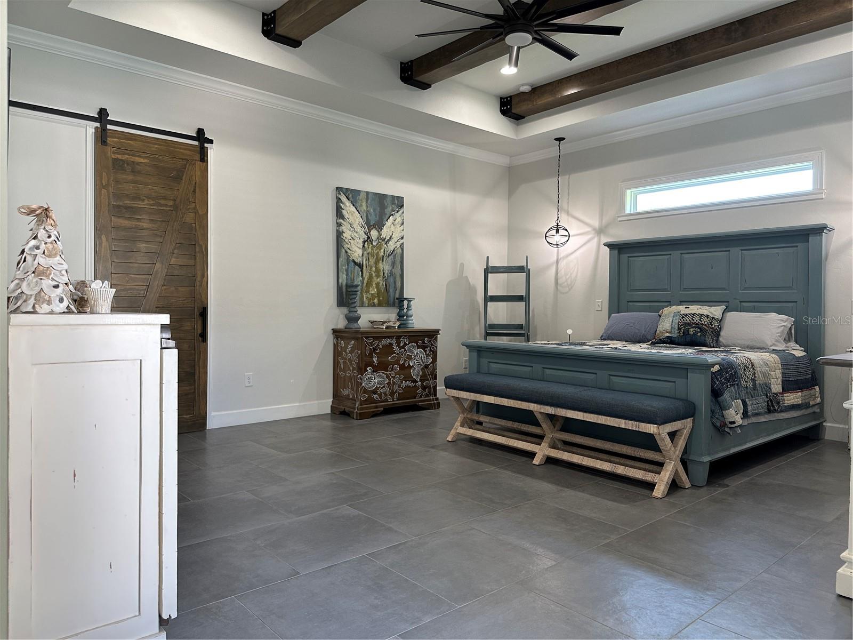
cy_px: 320
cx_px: 426
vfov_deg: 56.8
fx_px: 591
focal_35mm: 24
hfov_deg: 71.6
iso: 160
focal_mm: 6.86
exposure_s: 1/60
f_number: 1.78
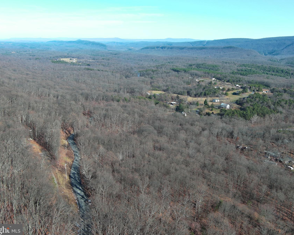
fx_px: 287
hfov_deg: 54.1
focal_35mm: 33
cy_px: 118
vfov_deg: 44.5
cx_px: 162
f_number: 2.8
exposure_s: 1/688
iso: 100
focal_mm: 10.57
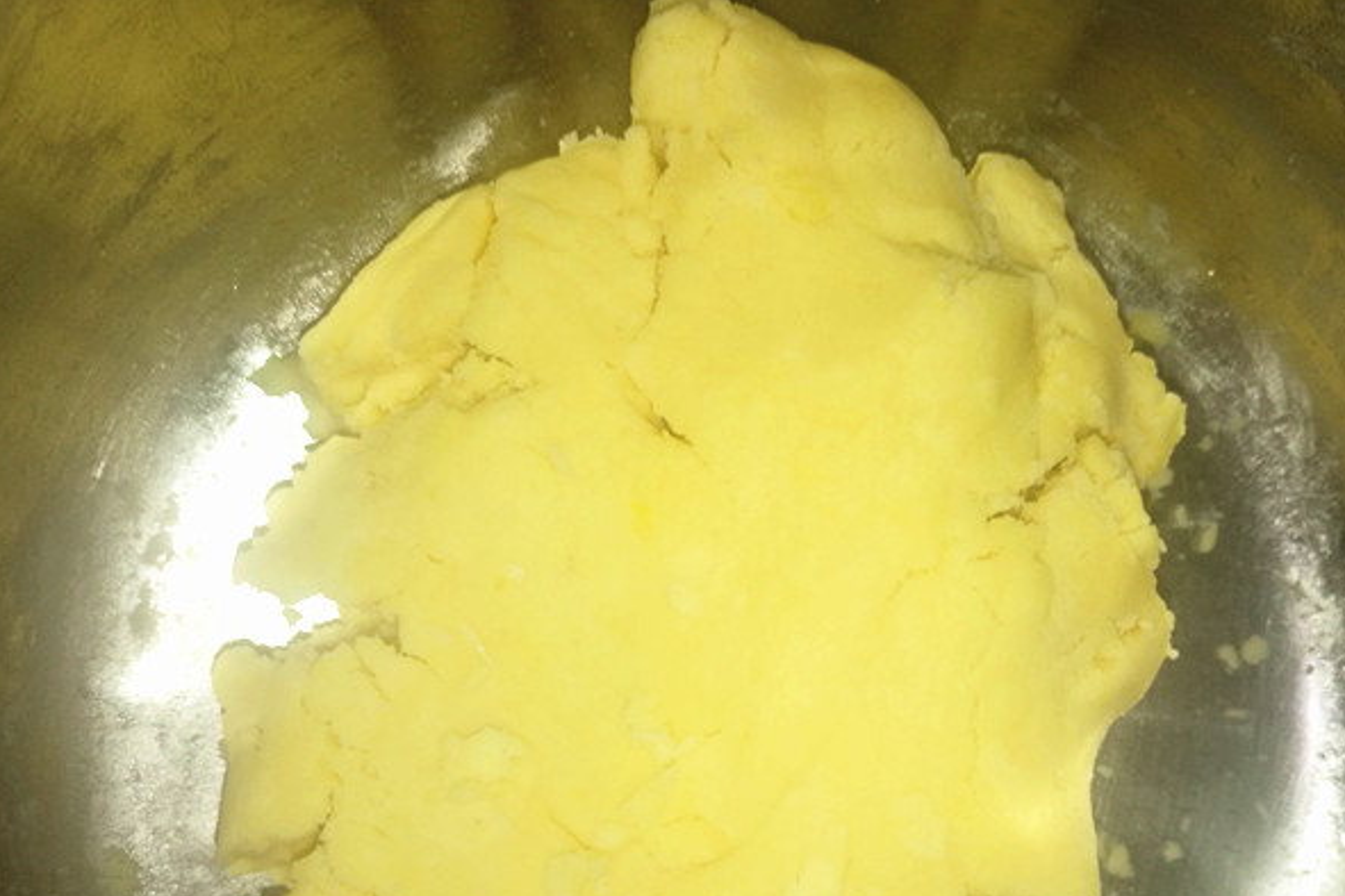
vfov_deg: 34.4
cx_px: 740
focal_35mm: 38
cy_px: 662
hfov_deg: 50.6
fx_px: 1420
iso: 80
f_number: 2
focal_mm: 4.04
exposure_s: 1/33.3
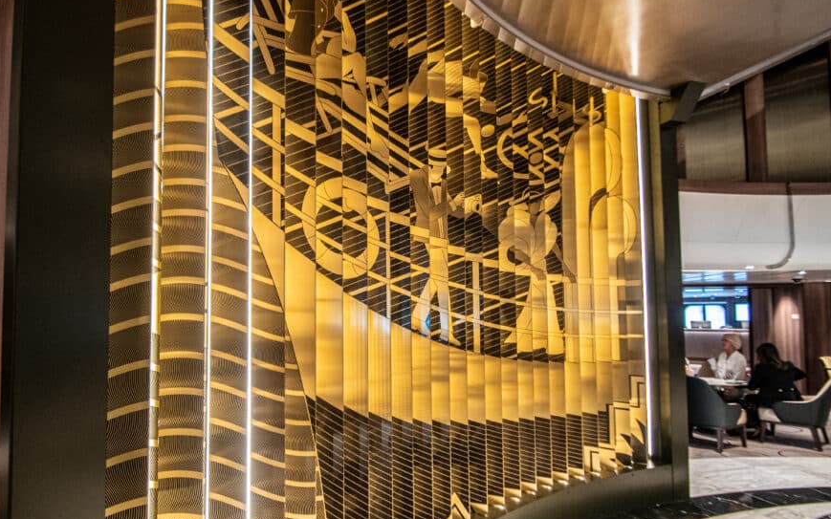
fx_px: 408
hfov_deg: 90.5
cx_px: 357
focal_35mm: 18
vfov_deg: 64.6
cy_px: 300
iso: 720
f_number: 3.5
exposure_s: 1/60
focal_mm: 10
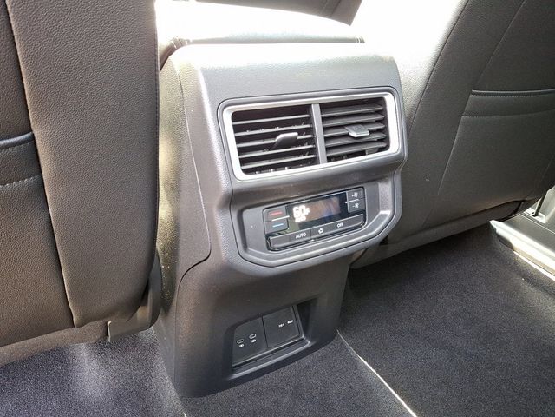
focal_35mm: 25
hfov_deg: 69.4
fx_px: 401
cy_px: 208
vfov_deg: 54.9
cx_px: 278
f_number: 1.8
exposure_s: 1/24
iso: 261
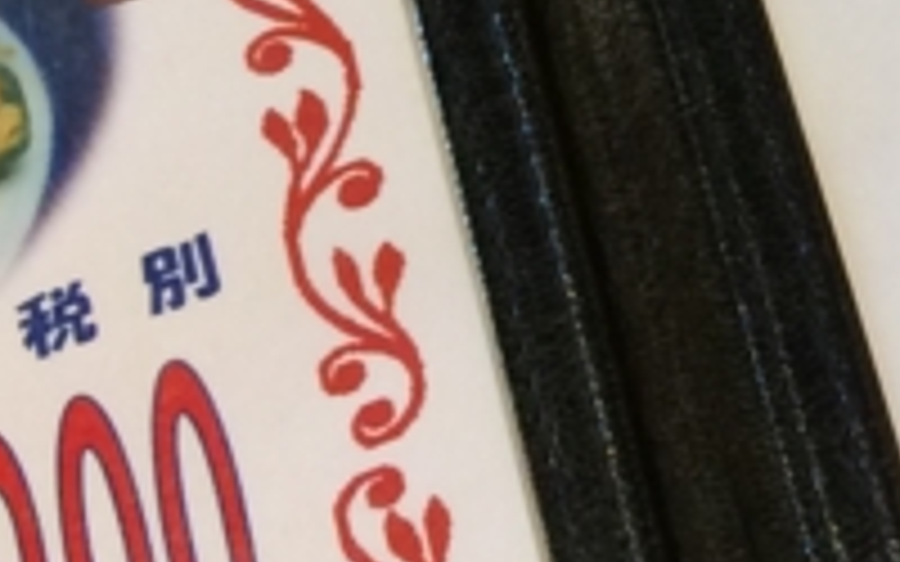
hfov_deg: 11.3
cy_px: -575
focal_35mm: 157
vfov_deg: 8.0
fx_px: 3851
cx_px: 2079
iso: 160
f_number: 2.2
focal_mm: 4.15
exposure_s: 1/33
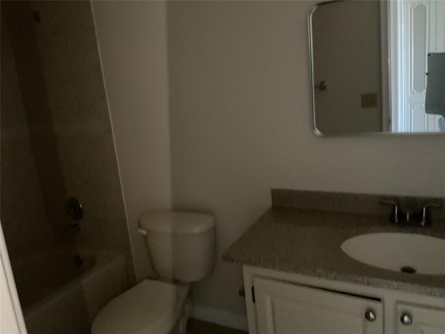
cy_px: 167
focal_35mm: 29
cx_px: 222
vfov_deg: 48.2
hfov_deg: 61.7
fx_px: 373
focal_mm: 3
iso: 500
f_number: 1.8
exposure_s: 1/17
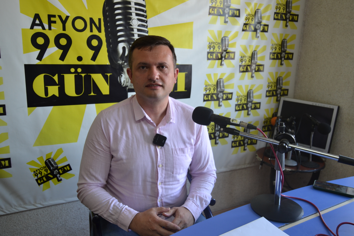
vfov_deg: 43.6
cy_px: 118
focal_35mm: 30
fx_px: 295
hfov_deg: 61.9
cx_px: 177
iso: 400
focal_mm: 20
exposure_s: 1/80
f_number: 4.5
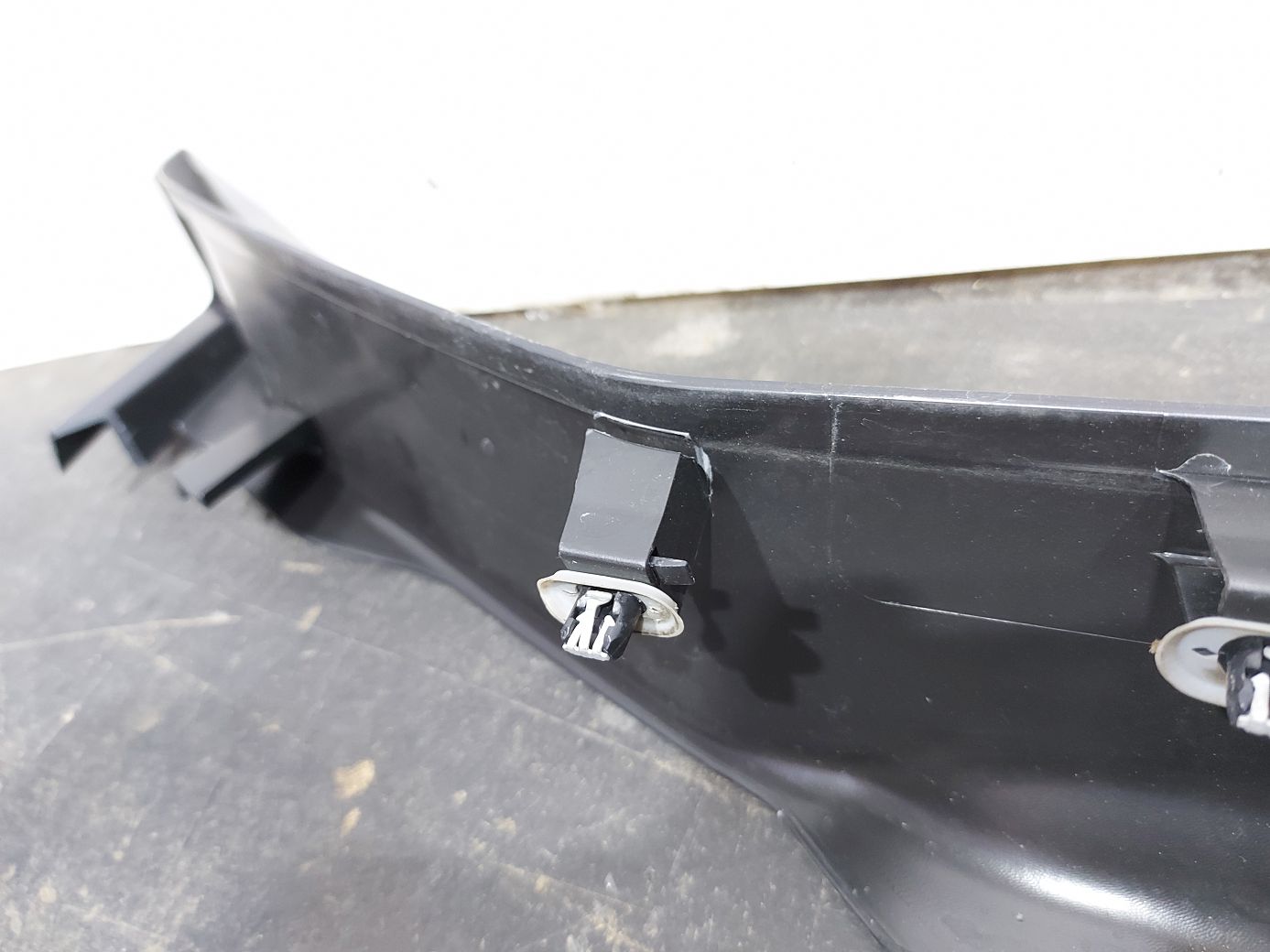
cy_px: 476
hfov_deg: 71.6
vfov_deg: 56.8
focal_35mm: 24
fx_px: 880
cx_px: 635
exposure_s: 1/25
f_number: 1.8
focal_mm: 5.23
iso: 400
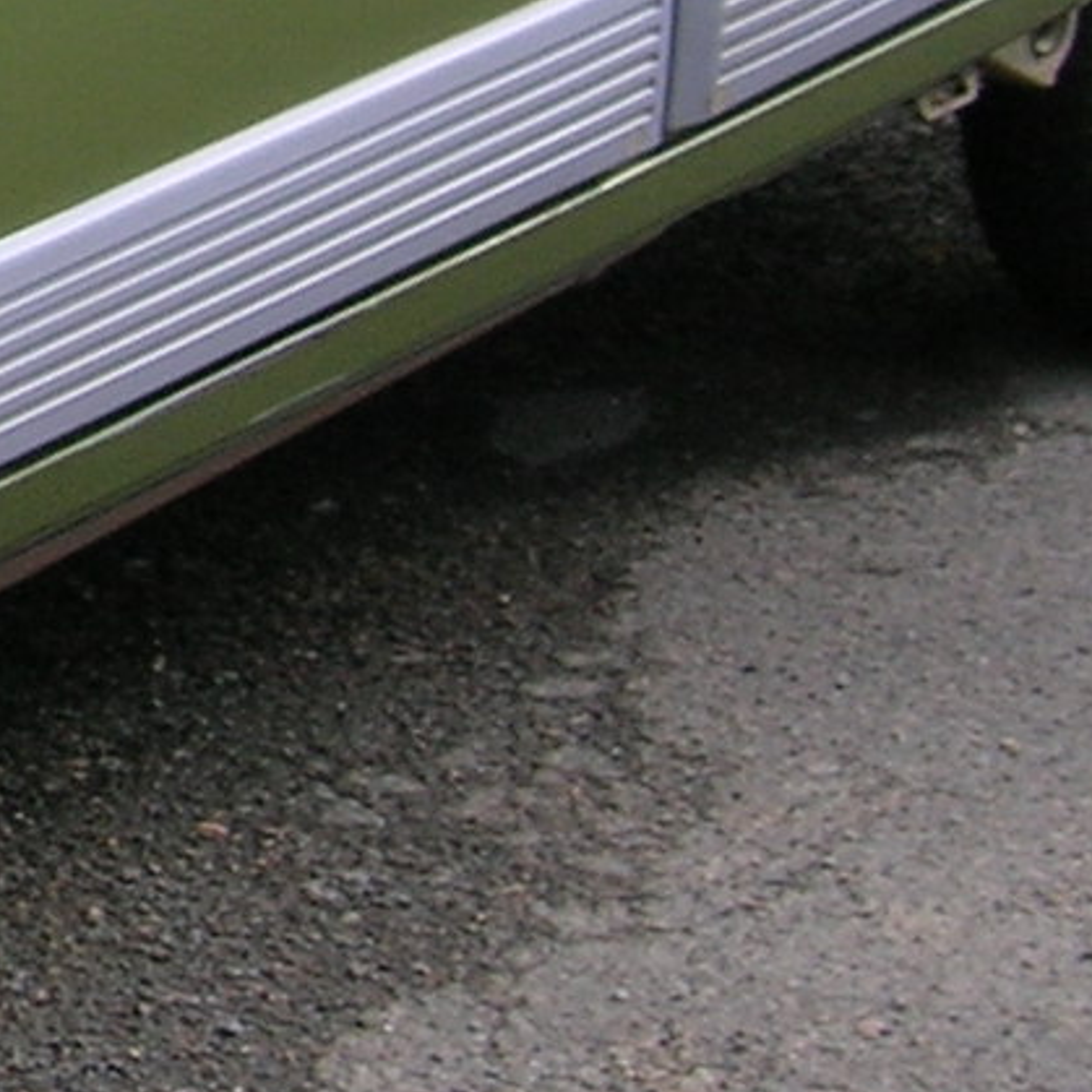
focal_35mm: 164
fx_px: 5853
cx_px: -923
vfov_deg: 10.5
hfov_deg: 10.0
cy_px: -128
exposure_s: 1/150
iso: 50
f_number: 4.9
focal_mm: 5.7
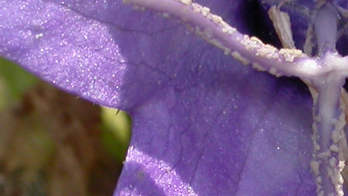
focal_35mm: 363
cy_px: 24
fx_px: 3351
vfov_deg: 3.4
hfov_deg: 5.9
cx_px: 252
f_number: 7.2
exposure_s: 1/275
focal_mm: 17.1
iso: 100
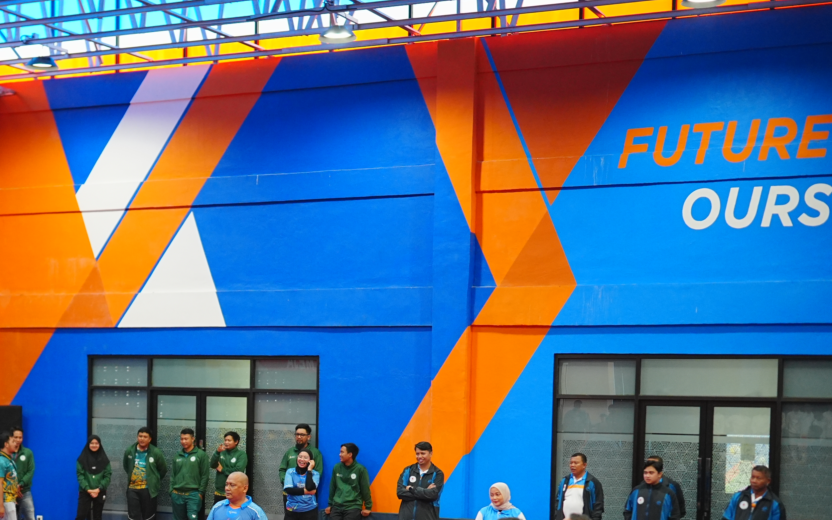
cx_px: 101
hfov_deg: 29.9
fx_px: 1497
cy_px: 463
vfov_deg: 19.4
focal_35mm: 66
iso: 1600
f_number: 2
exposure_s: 1/800
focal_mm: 35
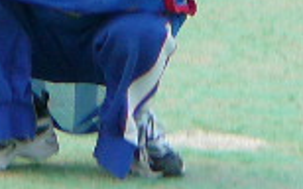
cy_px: -185
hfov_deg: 3.0
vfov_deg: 1.9
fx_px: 5817
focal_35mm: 705
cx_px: 0
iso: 100
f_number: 3.9
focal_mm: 19
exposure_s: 1/50
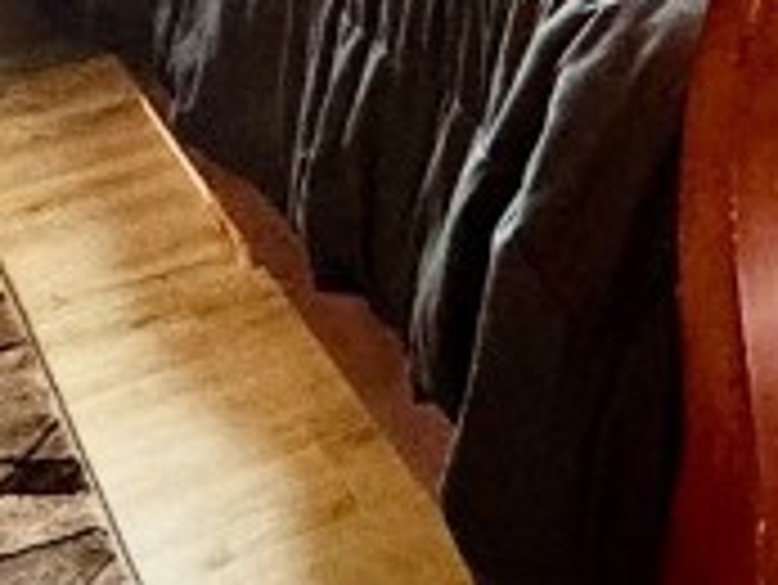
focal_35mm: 83
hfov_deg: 22.6
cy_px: -706
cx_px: 791
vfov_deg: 13.9
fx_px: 1867
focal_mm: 2.22
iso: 400
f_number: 2.2
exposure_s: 1/60
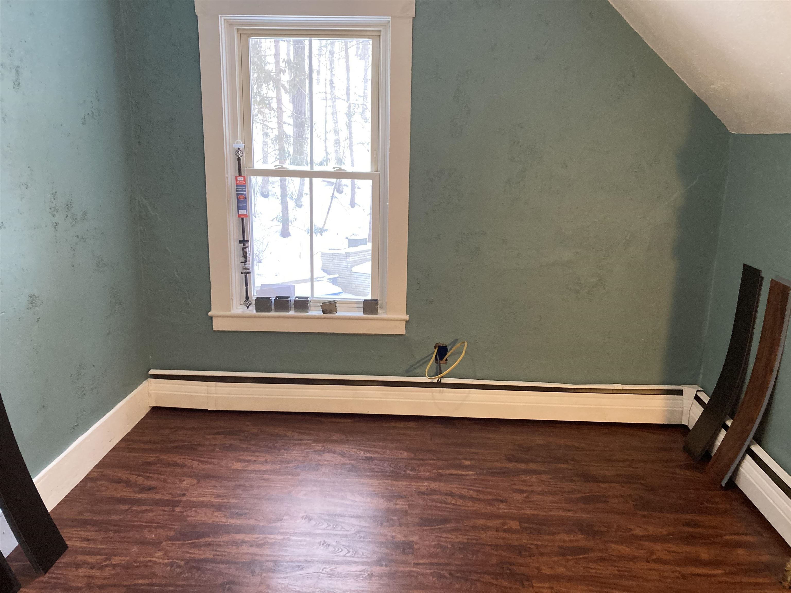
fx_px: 640
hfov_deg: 63.4
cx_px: 396
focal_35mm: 28
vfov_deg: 49.7
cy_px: 296
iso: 320
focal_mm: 3.99
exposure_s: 1/60
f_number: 1.8
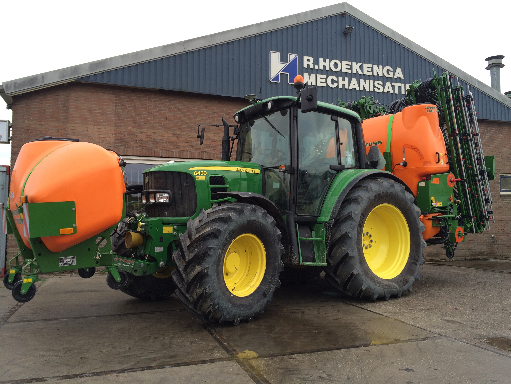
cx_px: 256
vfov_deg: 48.2
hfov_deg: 61.7
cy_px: 192
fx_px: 428
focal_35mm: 29
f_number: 2.2
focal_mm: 4.15
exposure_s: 1/124
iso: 32
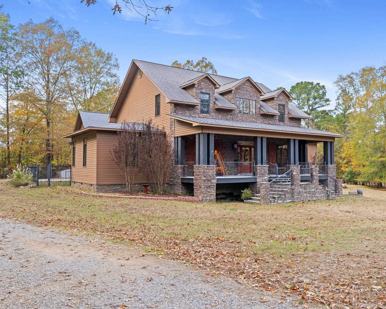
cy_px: 152
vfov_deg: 49.9
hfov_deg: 59.9
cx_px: 230
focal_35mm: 29
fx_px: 332
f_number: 9
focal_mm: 16.6
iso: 200
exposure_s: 1/20
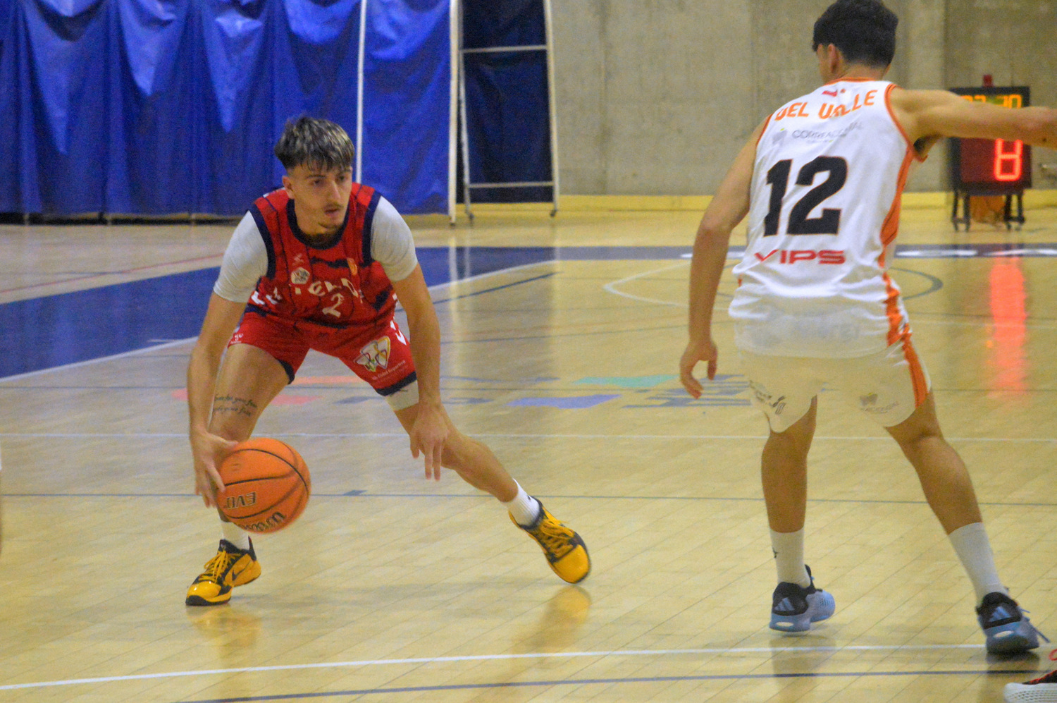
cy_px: 352
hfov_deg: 13.4
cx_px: 528
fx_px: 4488
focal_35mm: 153
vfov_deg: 9.0
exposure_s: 1/400
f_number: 8
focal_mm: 102
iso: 6400
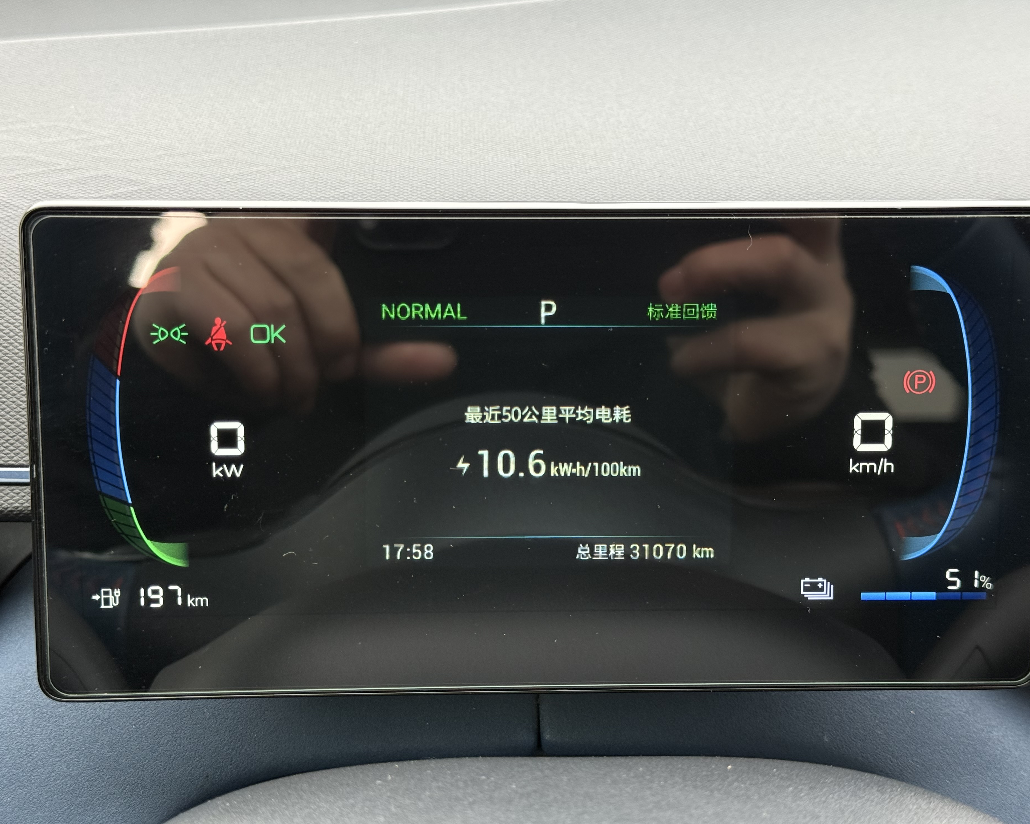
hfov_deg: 36.7
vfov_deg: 29.7
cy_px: 408
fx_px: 1555
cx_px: 523
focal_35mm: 51
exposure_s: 1/71
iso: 200
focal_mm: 6.76
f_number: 1.78
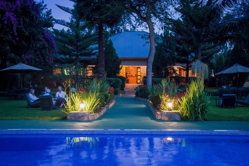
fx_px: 280
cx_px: 124
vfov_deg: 33.0
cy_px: 83
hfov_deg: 47.9
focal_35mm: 40
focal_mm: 27
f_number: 4.5
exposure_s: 1/4
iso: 500
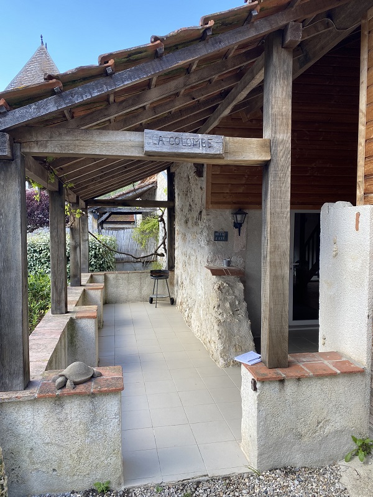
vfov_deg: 67.3
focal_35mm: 26
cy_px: 248
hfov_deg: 53.1
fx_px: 374
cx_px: 186
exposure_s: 1/189
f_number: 1.8
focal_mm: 4.25
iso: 32
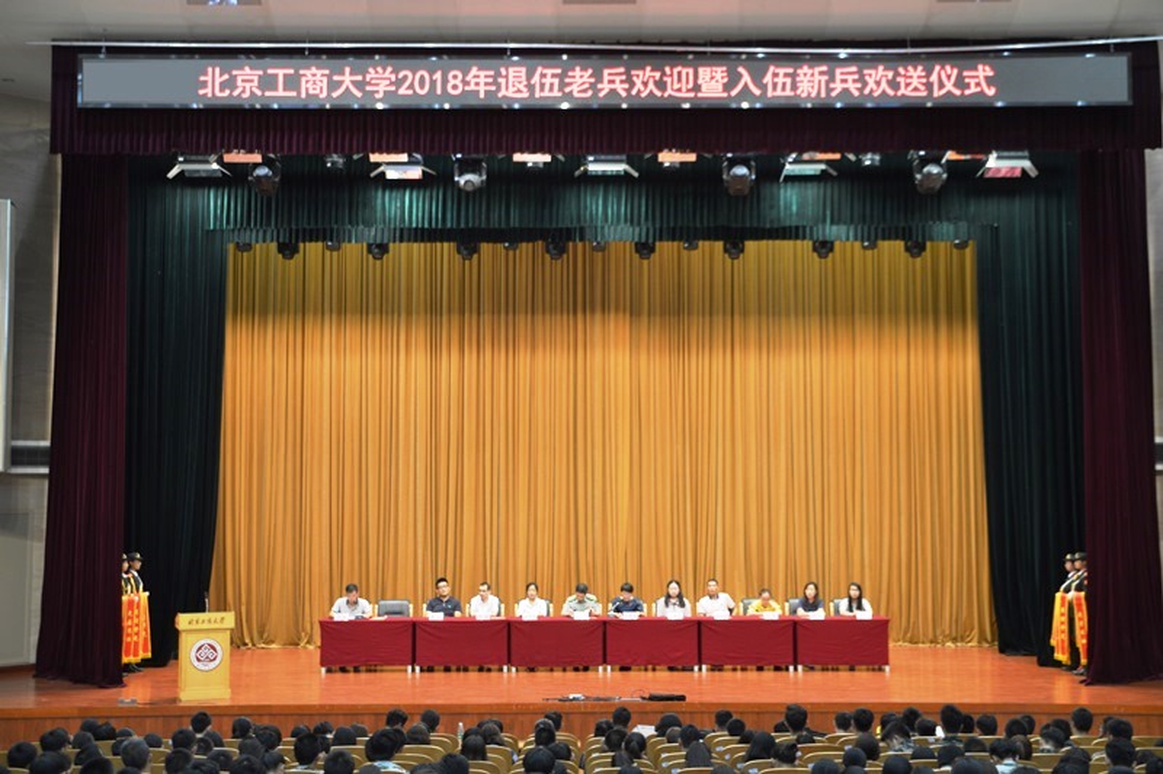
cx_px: 582
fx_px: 1549
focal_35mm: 48
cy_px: 387
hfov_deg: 41.1
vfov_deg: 28.0
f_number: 4.2
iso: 400
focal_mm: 32
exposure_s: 1/13
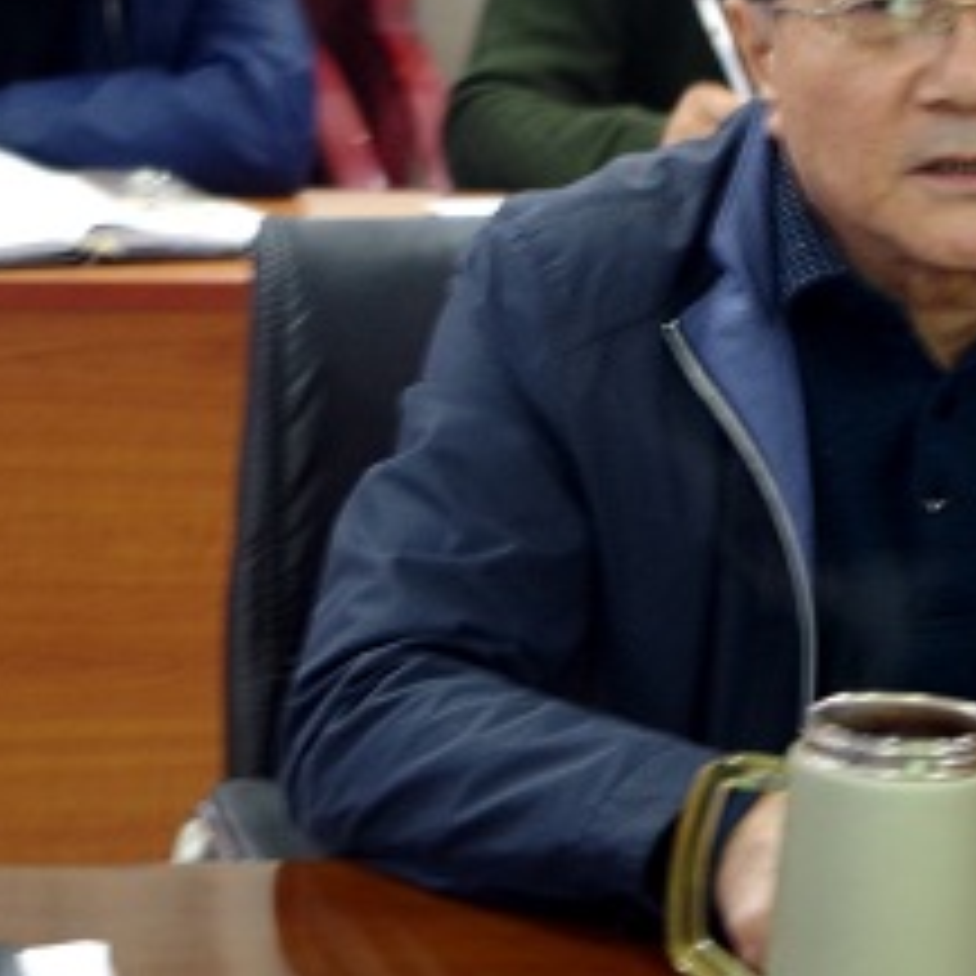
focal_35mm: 178
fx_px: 5678
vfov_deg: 9.8
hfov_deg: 9.8
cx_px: 711
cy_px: 371
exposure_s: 1/6
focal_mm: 55
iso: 800
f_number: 5.6
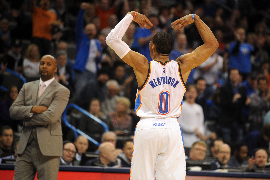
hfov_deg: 10.3
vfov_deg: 6.9
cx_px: 135
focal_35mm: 200
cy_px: 90
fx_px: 1499
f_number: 2.8
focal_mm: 200
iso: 2000
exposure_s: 1/640
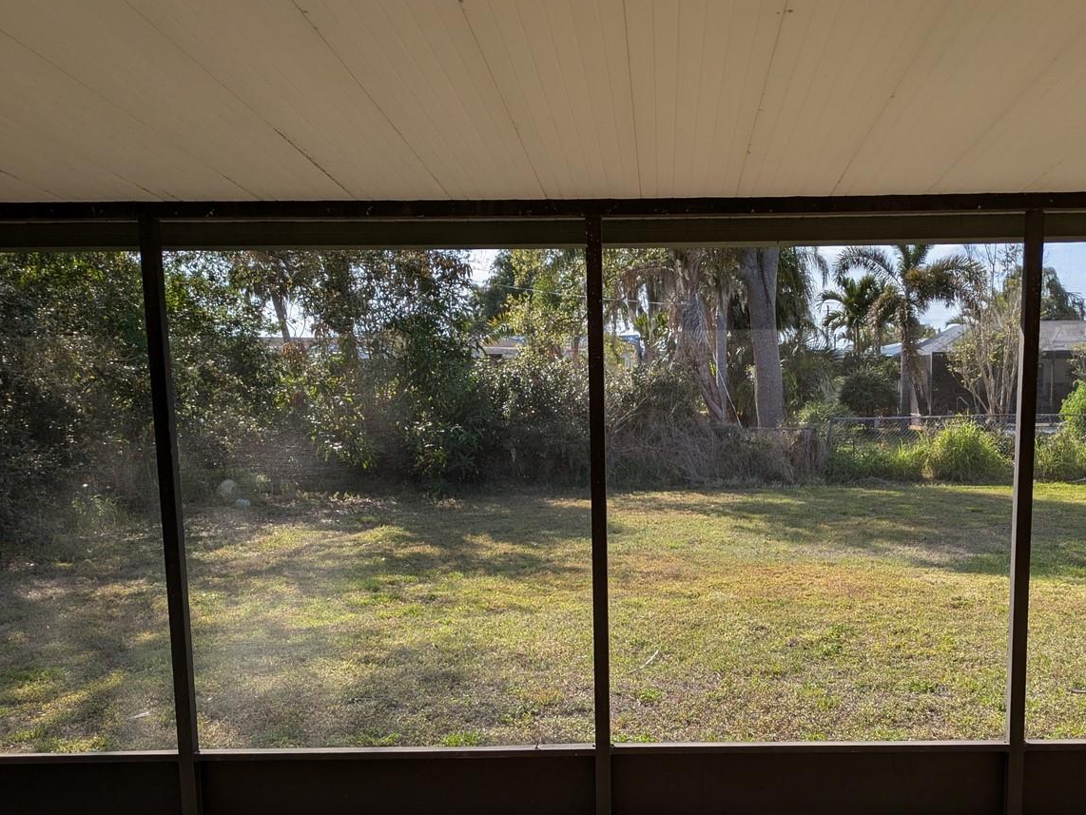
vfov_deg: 40.3
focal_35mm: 35
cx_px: 676
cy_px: 536
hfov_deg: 52.1
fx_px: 1098
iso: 43
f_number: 1.89
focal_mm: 5.43
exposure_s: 1/974
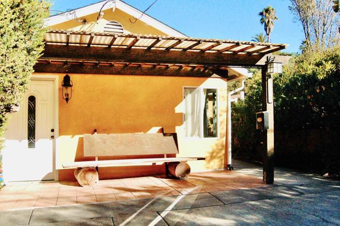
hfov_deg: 62.0
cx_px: 170
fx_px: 283
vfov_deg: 43.5
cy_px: 113
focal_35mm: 30
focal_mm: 20
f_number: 5.6
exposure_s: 1/4000
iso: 3200
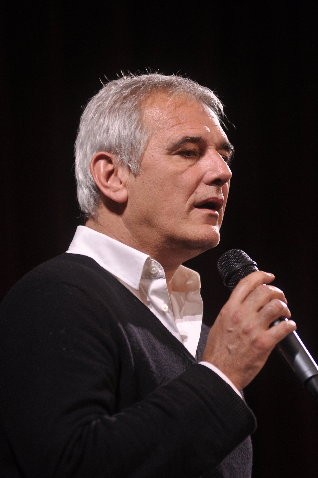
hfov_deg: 4.6
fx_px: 3985
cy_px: 239
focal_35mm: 300
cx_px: 159
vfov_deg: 6.9
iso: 400
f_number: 2.8
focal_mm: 200
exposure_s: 1/60
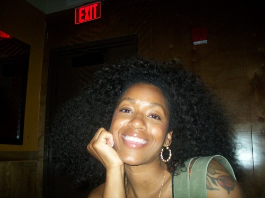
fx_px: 276
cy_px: 99
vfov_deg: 39.7
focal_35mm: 36
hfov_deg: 51.4
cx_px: 132
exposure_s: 1/60
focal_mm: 6
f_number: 2.7
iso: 160
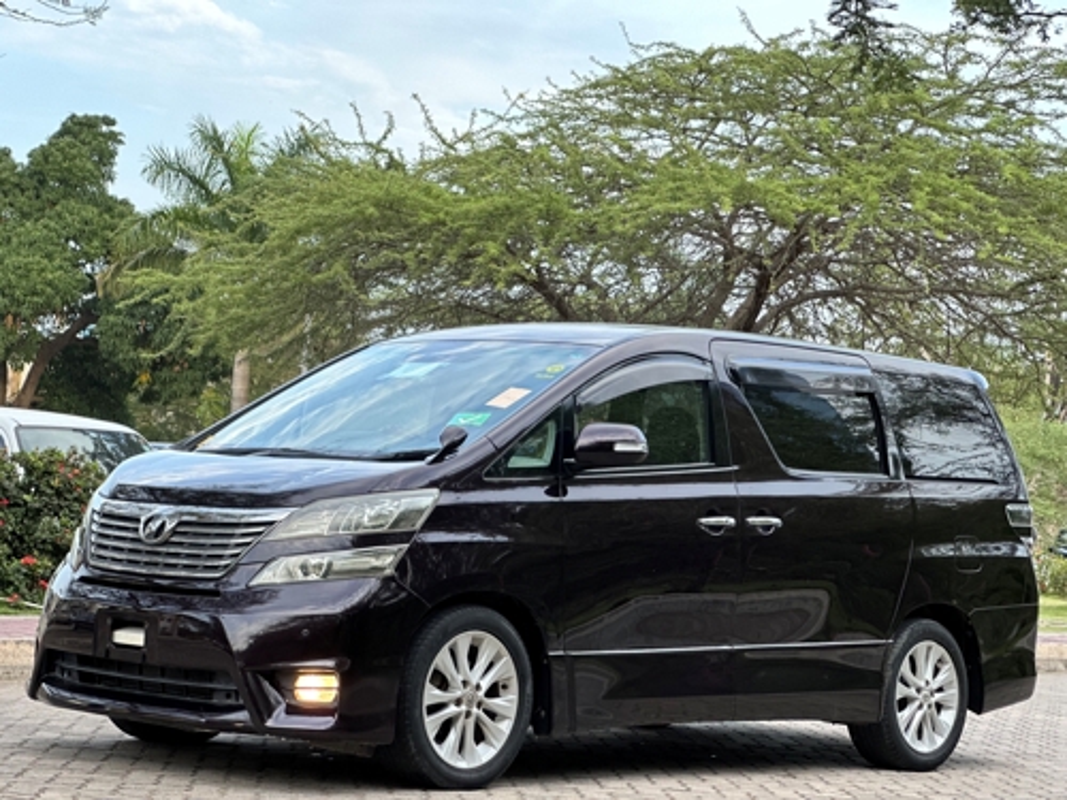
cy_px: 400
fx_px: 2373
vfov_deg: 19.1
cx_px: 534
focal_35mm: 77
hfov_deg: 25.3
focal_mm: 9
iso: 125
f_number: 2.8
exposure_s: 1/99
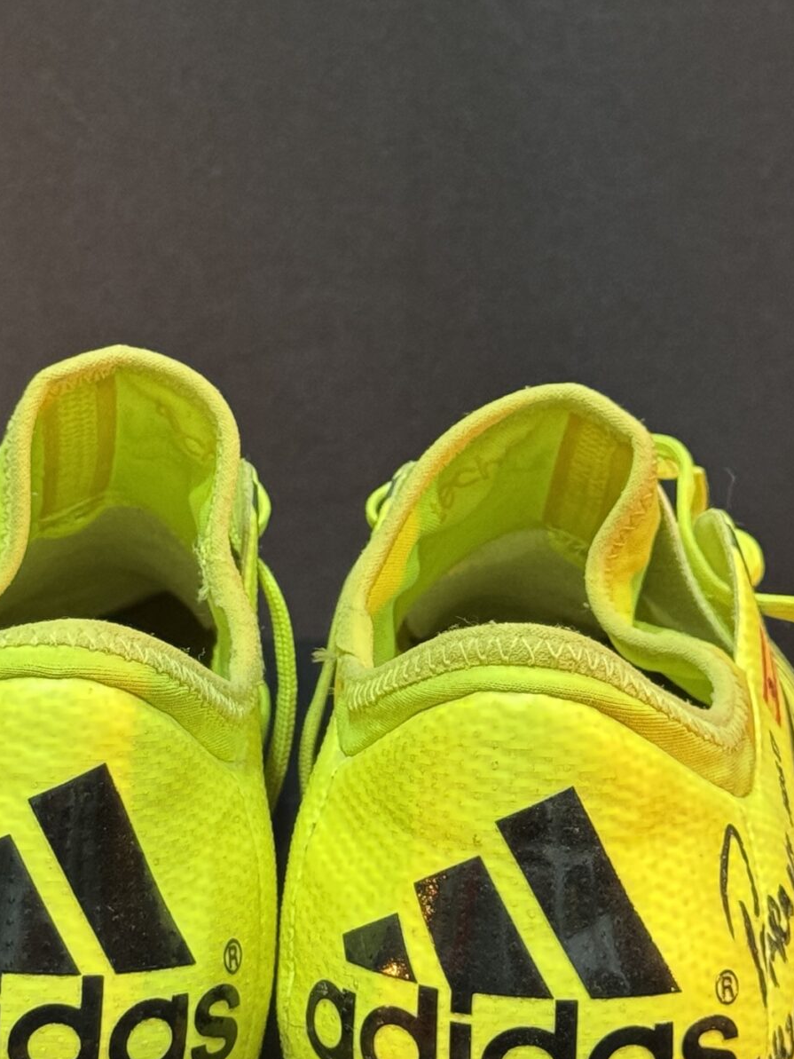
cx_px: 223
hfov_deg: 14.3
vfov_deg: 19.0
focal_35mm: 103
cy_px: 410
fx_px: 3150
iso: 400
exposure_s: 1/25
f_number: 1.78
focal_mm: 6.76
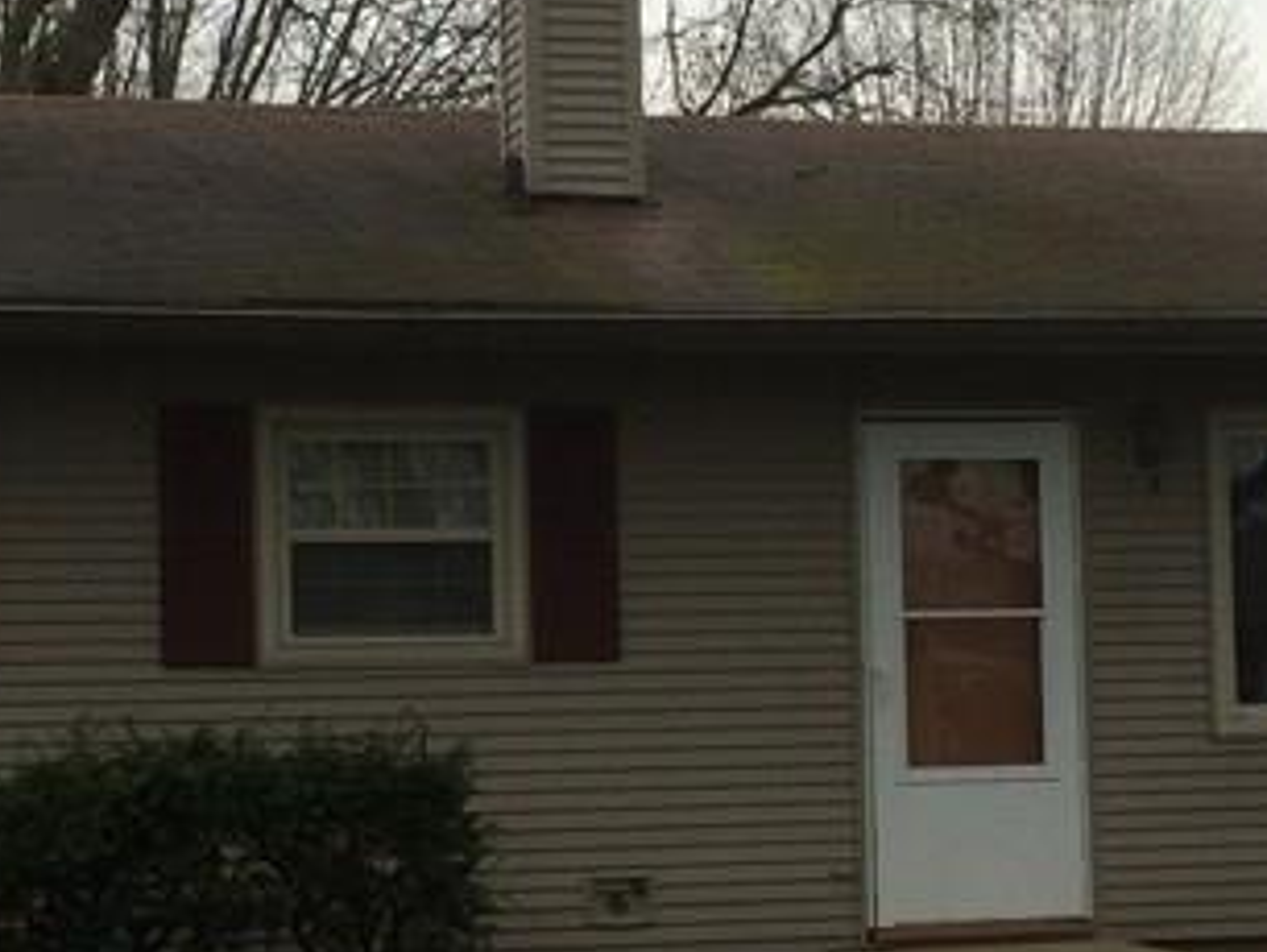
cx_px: 596
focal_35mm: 97
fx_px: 3553
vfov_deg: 15.3
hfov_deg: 20.2
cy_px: 530
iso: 32
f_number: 2.2
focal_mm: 4.15
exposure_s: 1/488
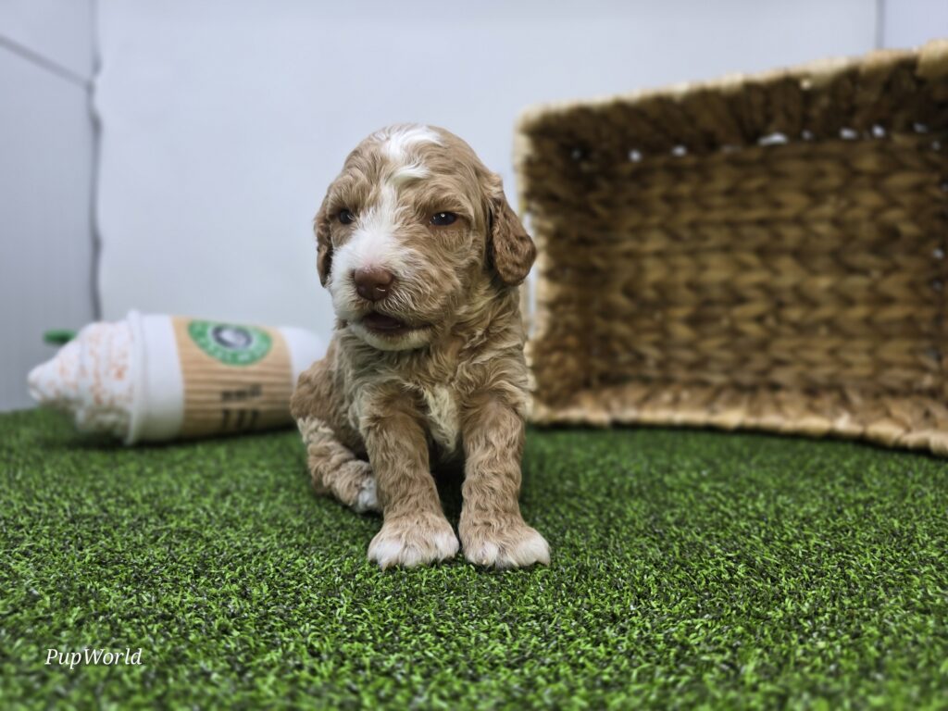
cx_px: 474
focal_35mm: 23
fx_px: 630
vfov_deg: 58.9
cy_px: 356
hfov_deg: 73.9
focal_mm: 6.3
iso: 50
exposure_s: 1/120
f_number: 1.7
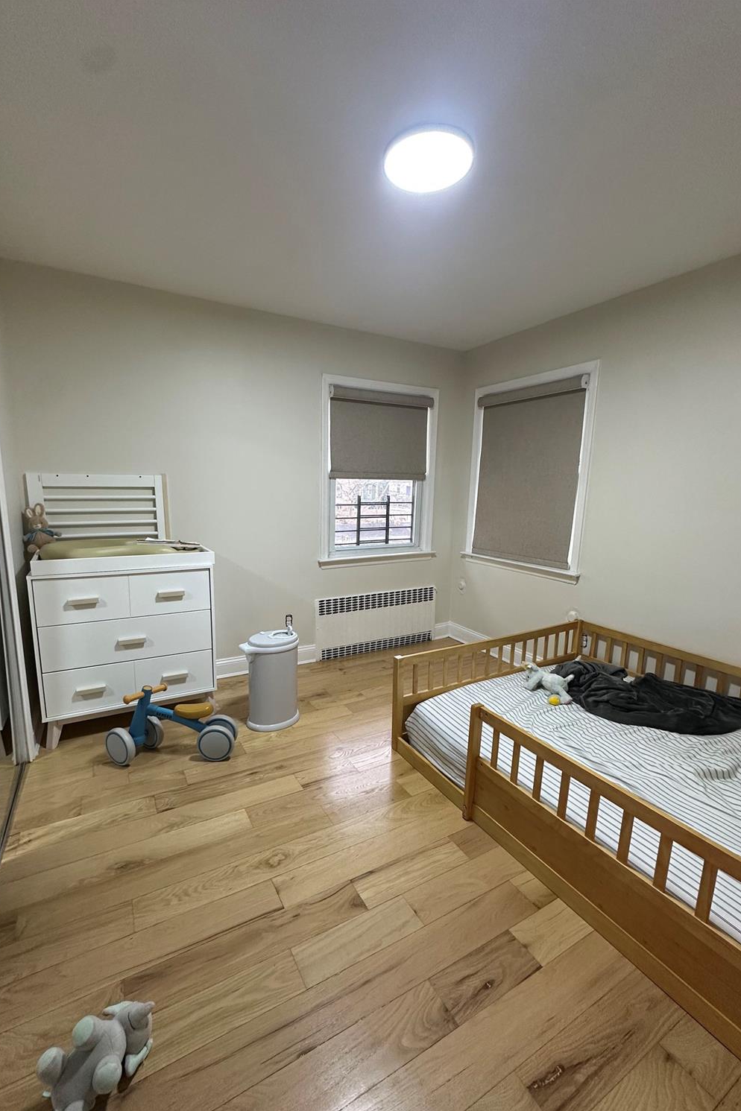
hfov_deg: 77.2
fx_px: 463
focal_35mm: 15
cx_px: 347
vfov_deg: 100.4
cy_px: 570
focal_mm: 2.22
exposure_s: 1/60
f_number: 2.2
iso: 200
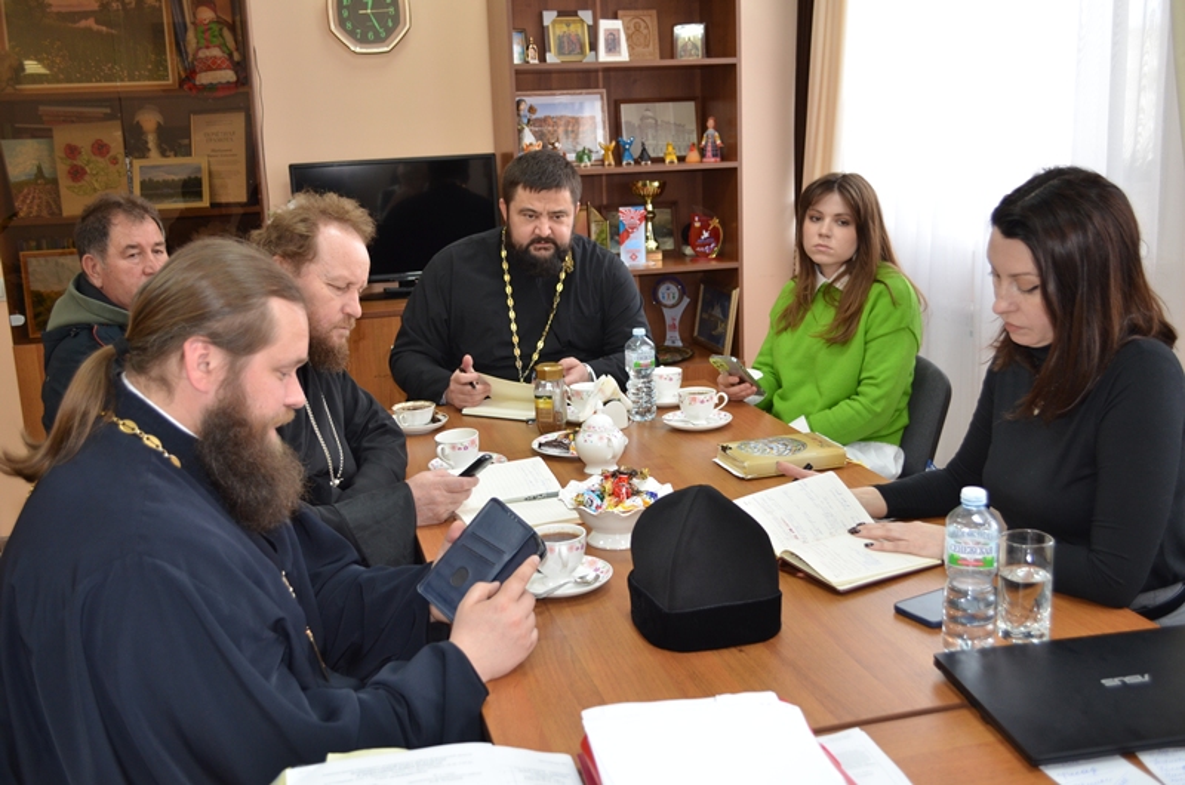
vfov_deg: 36.7
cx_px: 592
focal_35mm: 36
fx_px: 1183
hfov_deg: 53.2
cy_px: 392
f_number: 4
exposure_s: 1/80
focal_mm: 24
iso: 400
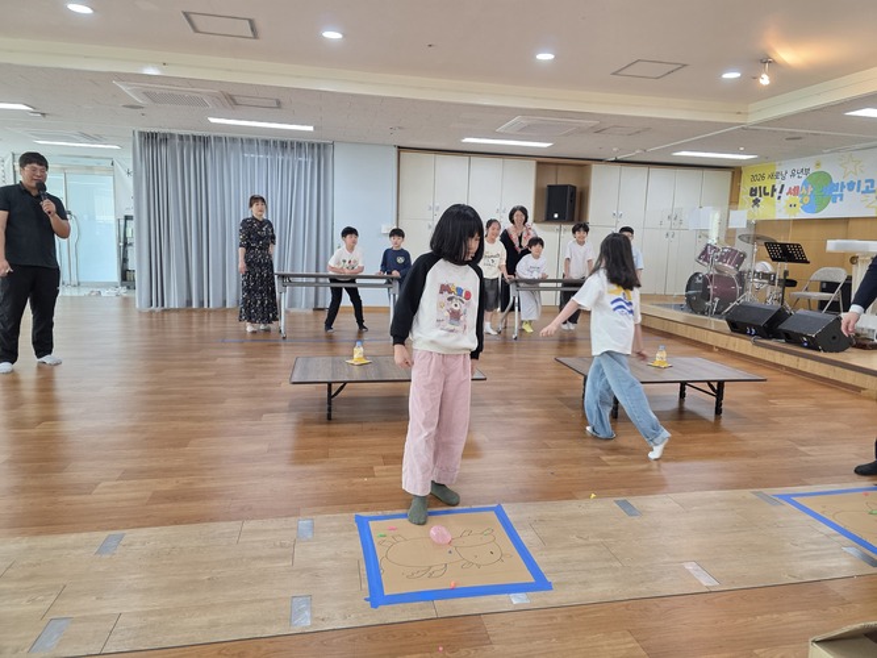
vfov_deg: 58.9
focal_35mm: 23
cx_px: 438
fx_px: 583
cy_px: 329
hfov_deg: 73.9
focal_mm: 6.3
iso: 160
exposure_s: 1/120
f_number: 1.7
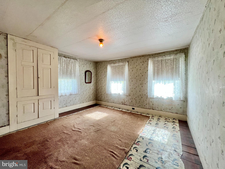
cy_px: 84
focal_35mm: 13
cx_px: 112
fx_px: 84
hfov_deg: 106.2
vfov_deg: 89.9
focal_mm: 1.57
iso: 80
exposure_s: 1/120
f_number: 1.8
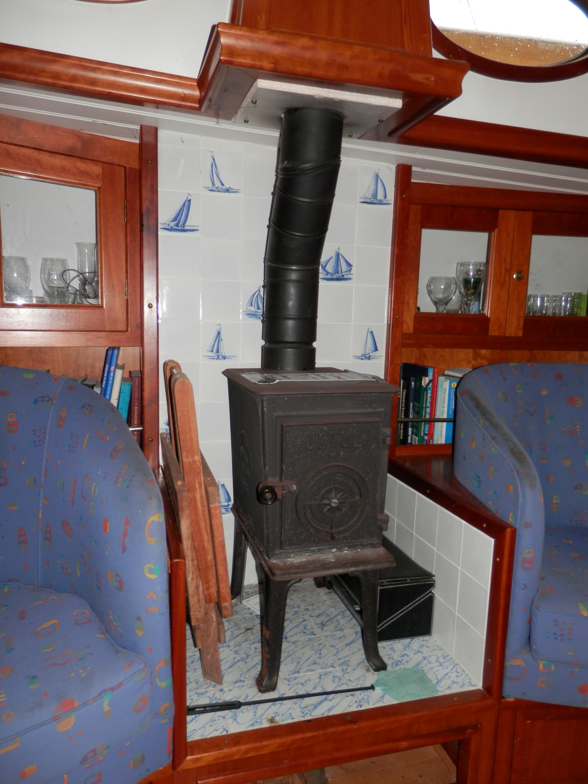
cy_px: 392
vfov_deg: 69.4
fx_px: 566
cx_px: 294
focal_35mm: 25
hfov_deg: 54.9
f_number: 3
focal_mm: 4.5
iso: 100
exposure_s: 1/30
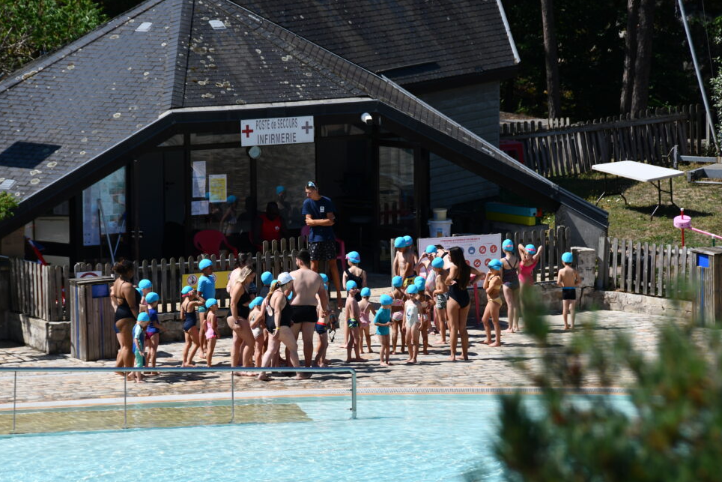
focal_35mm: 239
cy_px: 254
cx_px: 344
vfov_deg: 5.8
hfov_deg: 8.6
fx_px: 4794
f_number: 8
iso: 125
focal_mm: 150
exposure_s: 1/500
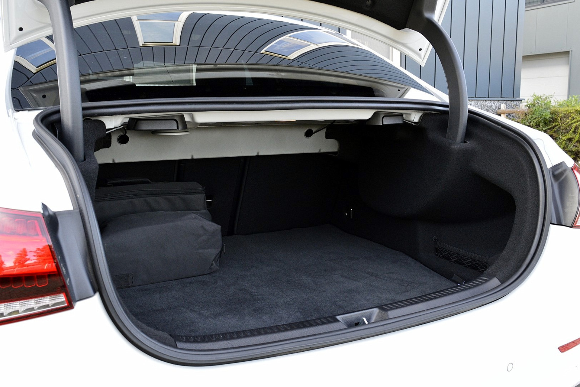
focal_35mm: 36
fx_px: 580
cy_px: 194
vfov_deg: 36.9
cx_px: 290
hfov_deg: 53.1
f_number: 8
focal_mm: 24
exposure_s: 1/60
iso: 720
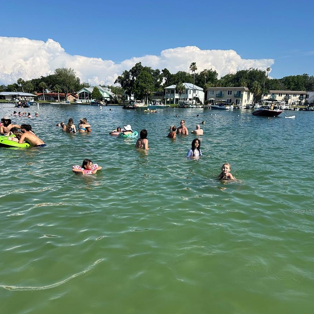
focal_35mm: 29
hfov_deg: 55.6
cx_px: 156
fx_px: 298
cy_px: 211
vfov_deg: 54.4
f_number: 1.78
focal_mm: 6.86
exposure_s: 1/4762
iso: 80
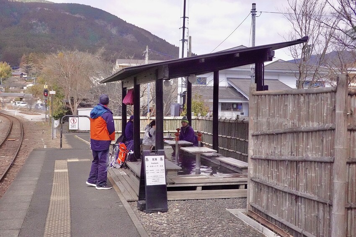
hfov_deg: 44.5
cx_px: 178
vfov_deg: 30.5
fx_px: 435
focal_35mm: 44
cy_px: 118
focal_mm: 16.21
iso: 4000
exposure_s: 1/16000
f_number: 4
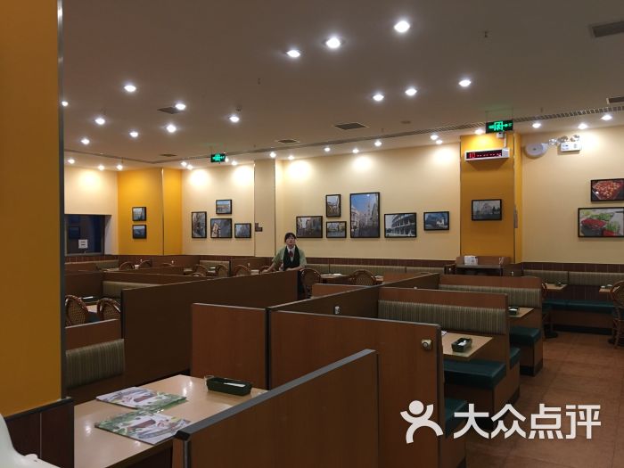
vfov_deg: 48.2
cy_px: 234
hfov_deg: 61.7
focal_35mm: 29
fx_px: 523
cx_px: 312
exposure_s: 1/33
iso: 160
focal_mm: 4.15
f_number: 2.2
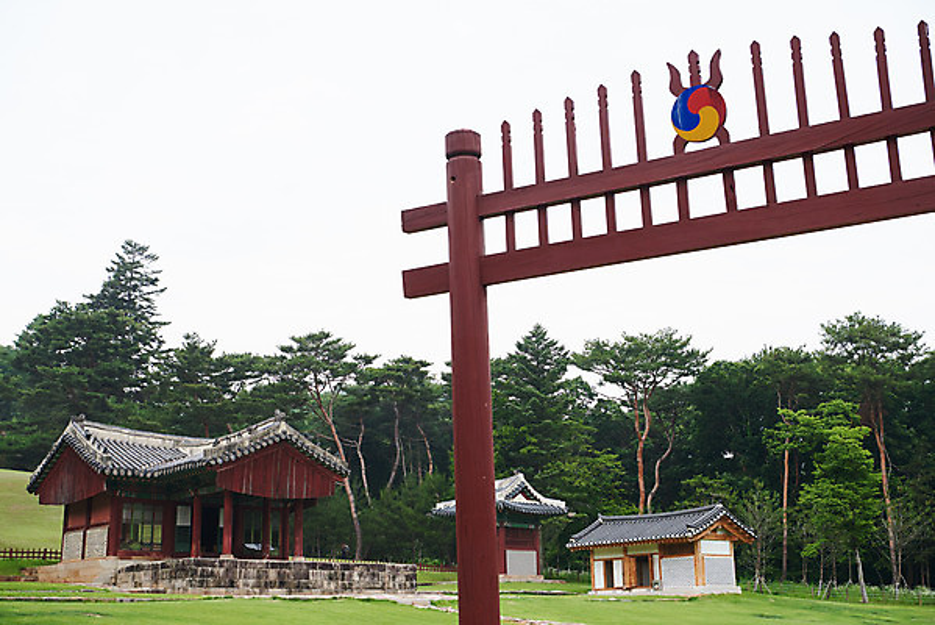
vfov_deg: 29.3
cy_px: 312
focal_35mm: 46
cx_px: 468
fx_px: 1195
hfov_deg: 42.7
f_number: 5.6
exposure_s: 1/1000
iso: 400
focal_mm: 46
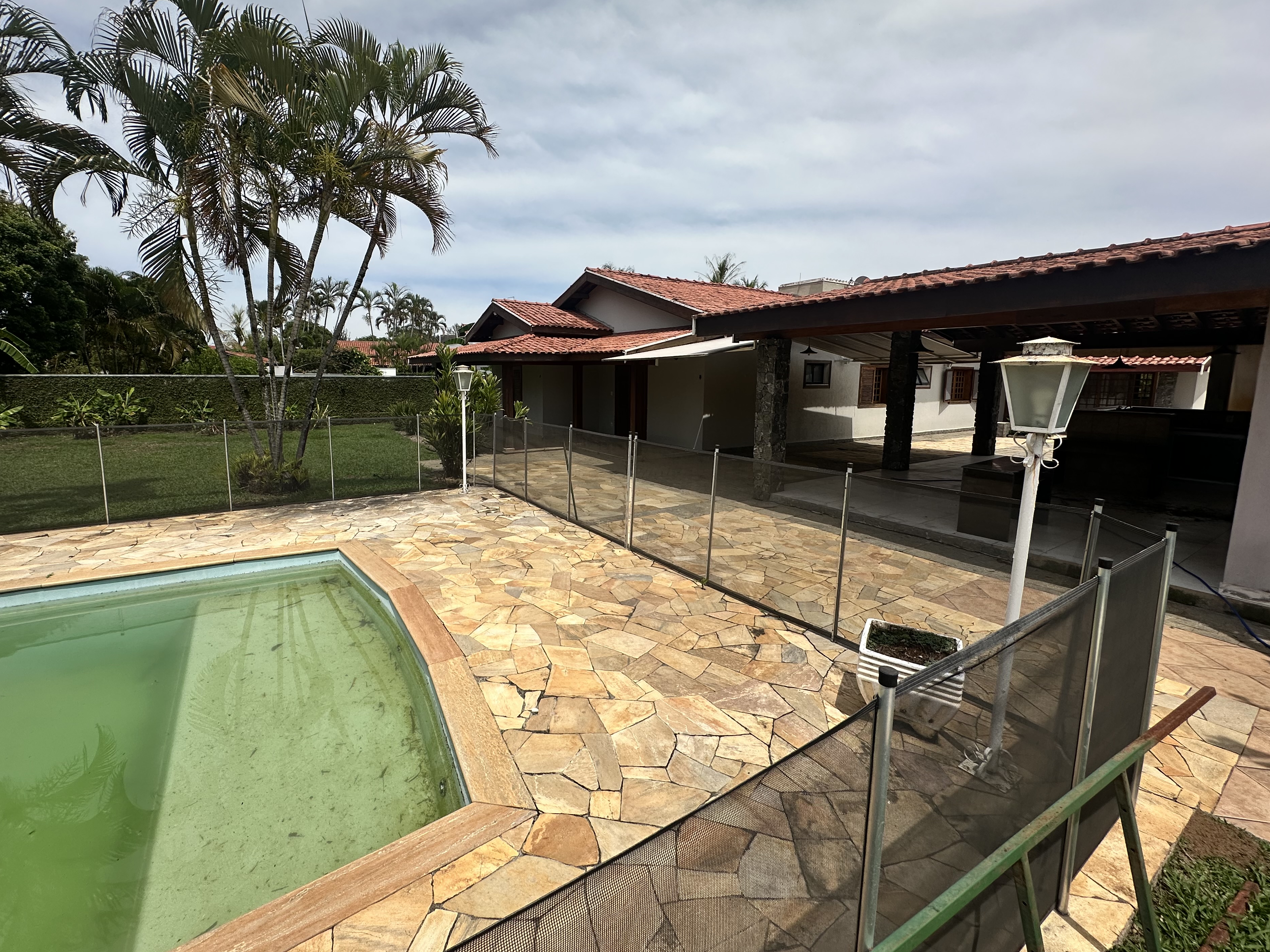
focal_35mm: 15
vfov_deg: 81.7
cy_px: 450
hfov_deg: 98.1
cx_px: 596
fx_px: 550
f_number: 2.2
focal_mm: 2.22
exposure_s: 1/4132
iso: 50
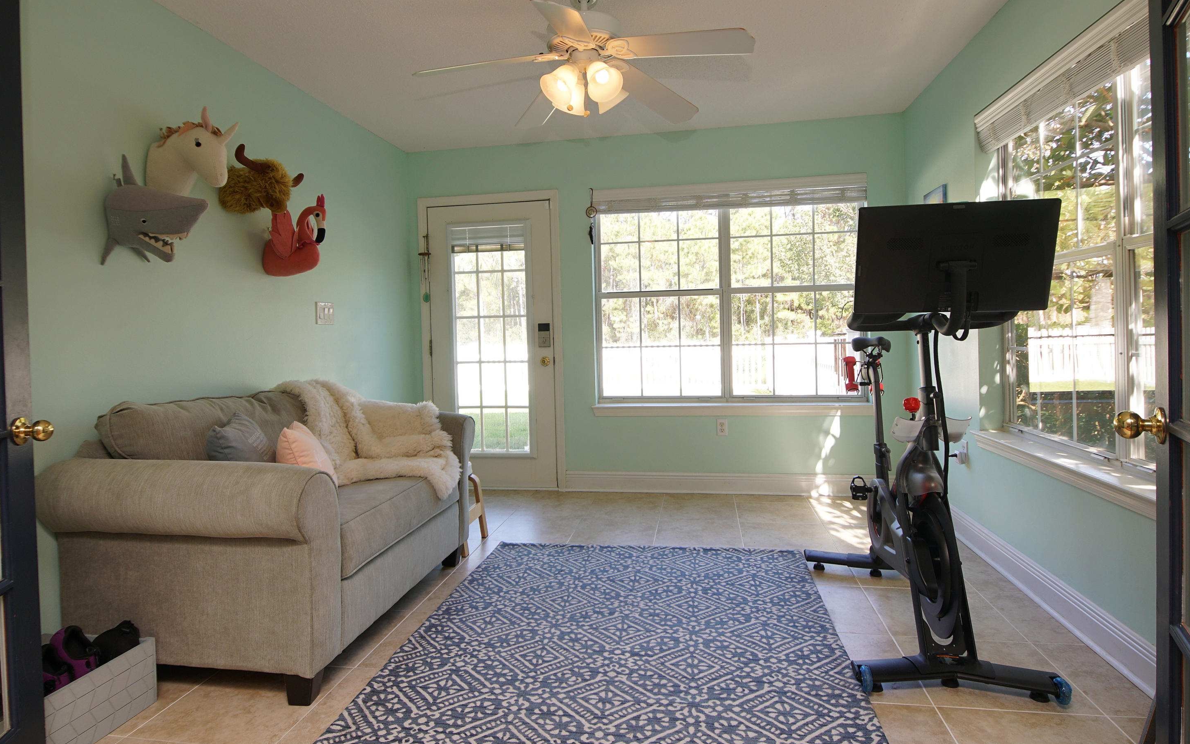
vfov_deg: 62.2
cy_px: 351
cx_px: 595
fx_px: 616
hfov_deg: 88.0
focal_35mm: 19
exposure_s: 1/60
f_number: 4.5
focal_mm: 12
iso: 160
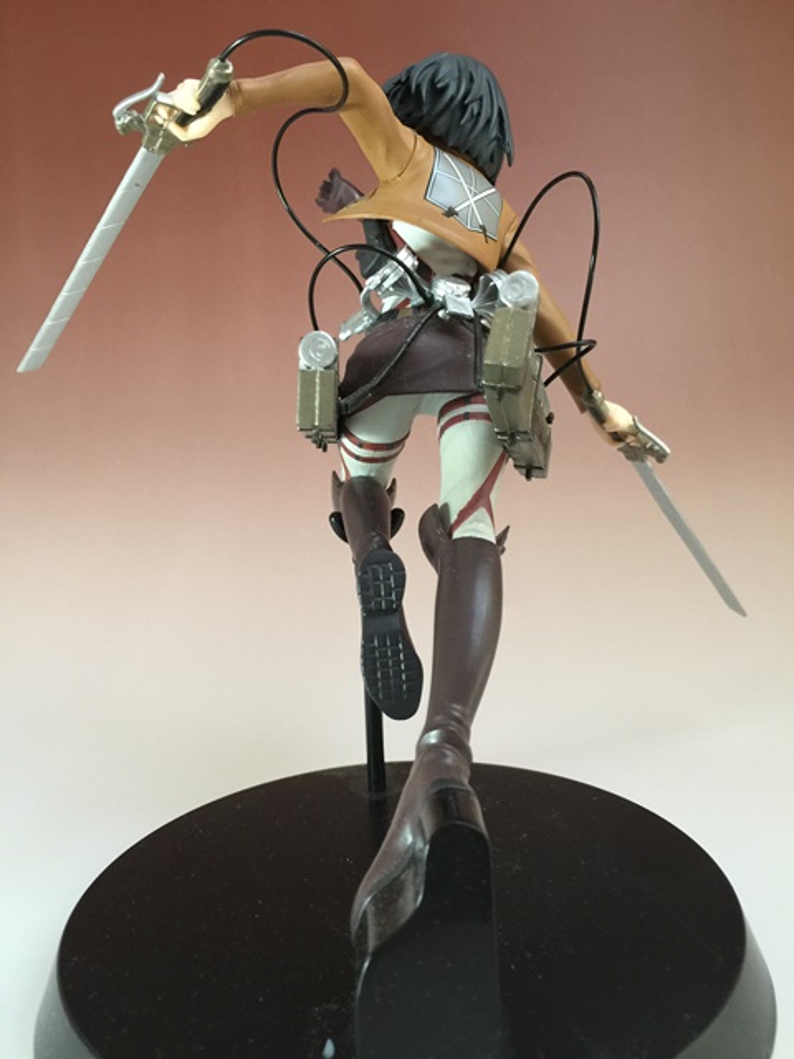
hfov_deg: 48.2
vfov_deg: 61.7
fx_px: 887
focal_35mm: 29
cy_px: 530
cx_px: 397
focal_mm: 4.15
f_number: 2.2
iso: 80
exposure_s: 1/17
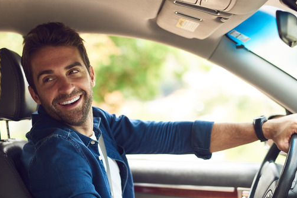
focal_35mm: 78
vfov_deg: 17.5
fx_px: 643
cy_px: 96
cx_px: 121
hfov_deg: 26.0
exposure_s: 1/640
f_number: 2
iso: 200
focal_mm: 50
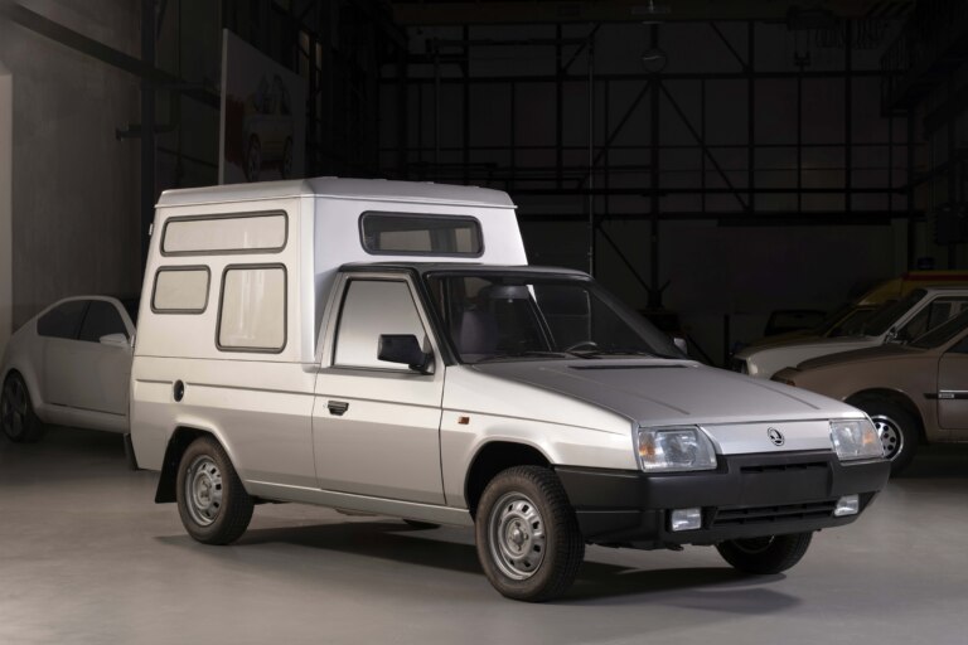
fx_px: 1882
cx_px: 484
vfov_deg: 19.5
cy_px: 322
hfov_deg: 28.8
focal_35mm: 70
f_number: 10
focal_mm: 70
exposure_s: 1.6
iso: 100
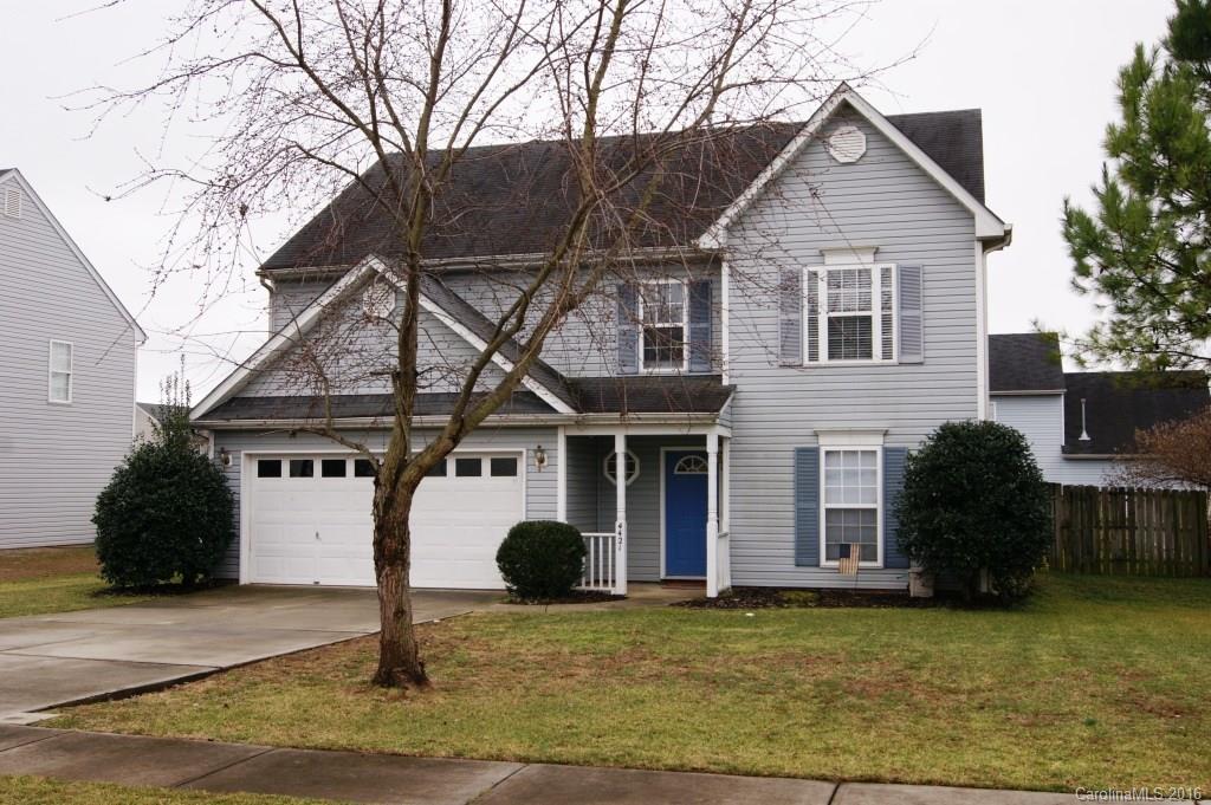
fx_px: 1210
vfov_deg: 36.8
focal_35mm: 36
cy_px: 402
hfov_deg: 53.2
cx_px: 606
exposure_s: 1/160
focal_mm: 24
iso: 100
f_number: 9
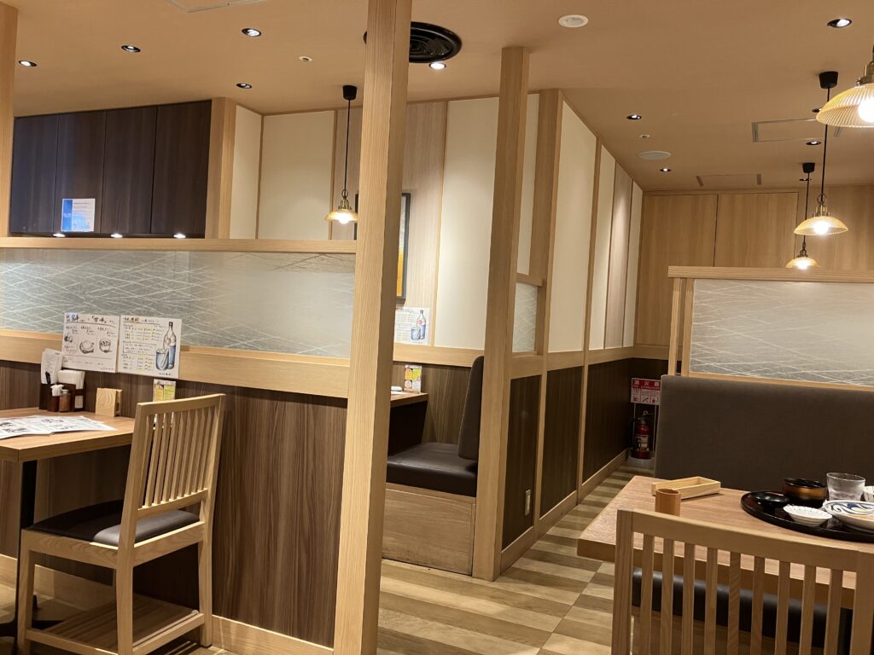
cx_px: 437
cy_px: 328
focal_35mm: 28
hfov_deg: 63.4
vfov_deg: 49.7
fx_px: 707
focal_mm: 3.99
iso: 80
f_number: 1.8
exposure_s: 1/50
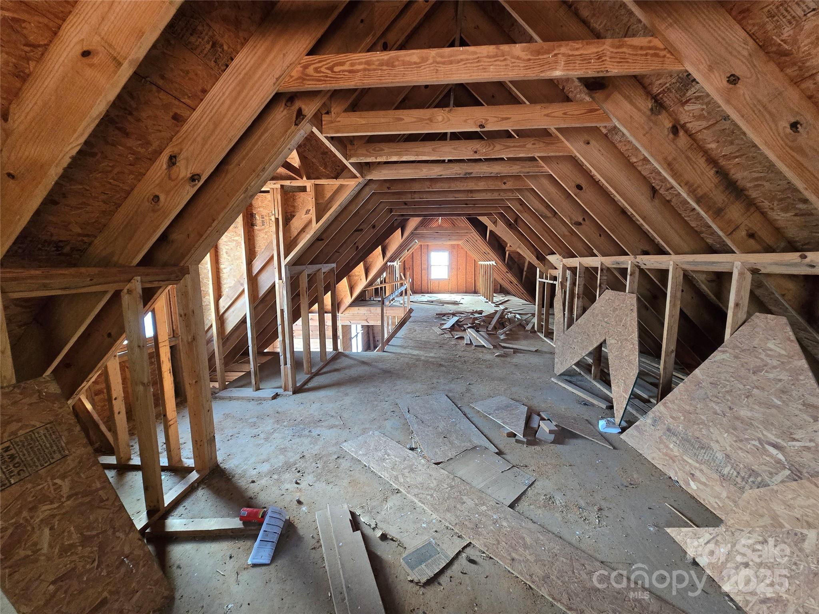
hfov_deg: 106.2
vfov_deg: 89.9
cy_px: 307
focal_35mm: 13
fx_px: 308
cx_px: 410
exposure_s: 1/60
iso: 640
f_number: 2.2
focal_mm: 2.2
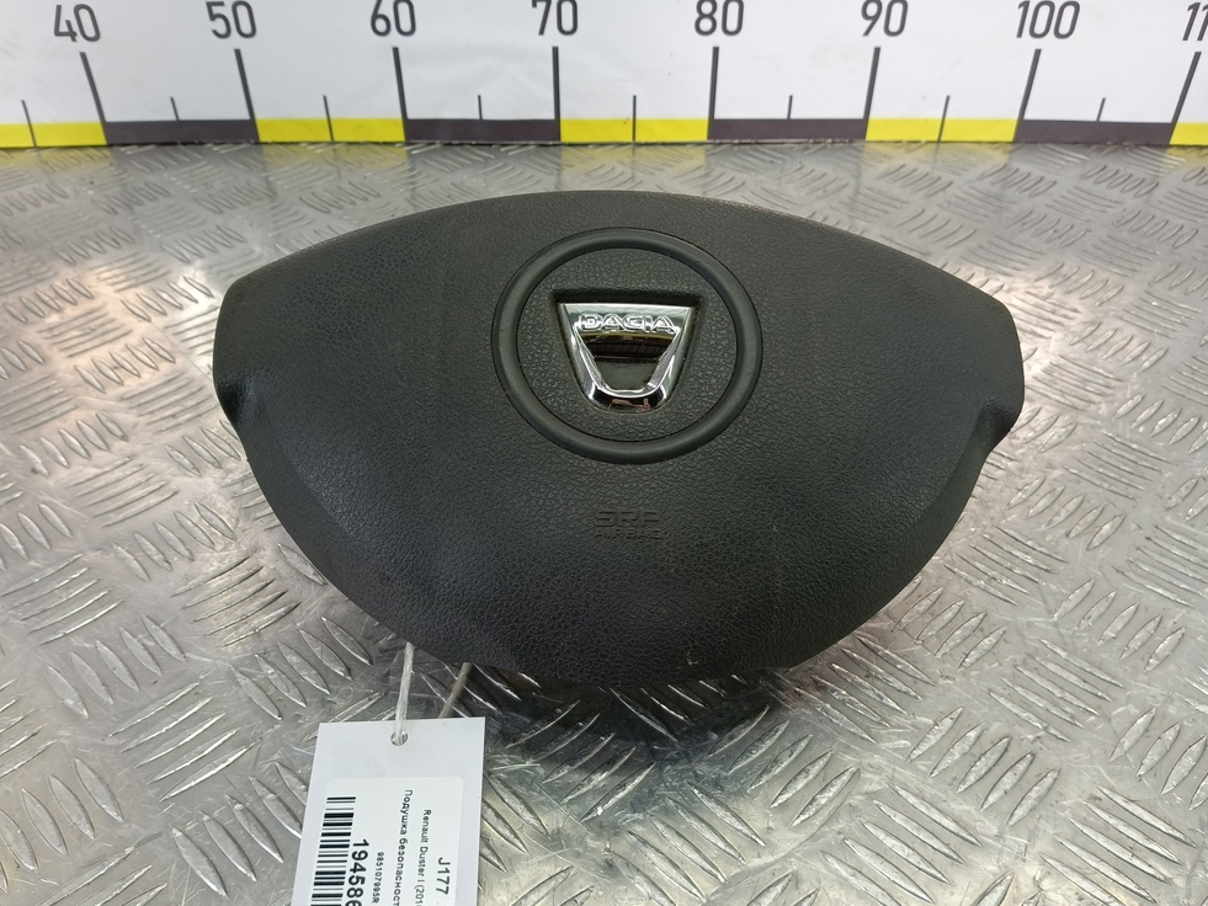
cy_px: 463
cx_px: 600
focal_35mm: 24
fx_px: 838
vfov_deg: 56.8
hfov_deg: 71.6
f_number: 1.6
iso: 90
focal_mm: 4.11
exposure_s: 1/50
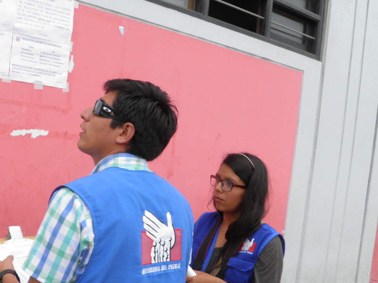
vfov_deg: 32.8
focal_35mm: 44
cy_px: 171
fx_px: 481
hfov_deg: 42.5
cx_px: 131
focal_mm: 5.5
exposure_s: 1/160
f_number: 5.9
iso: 50
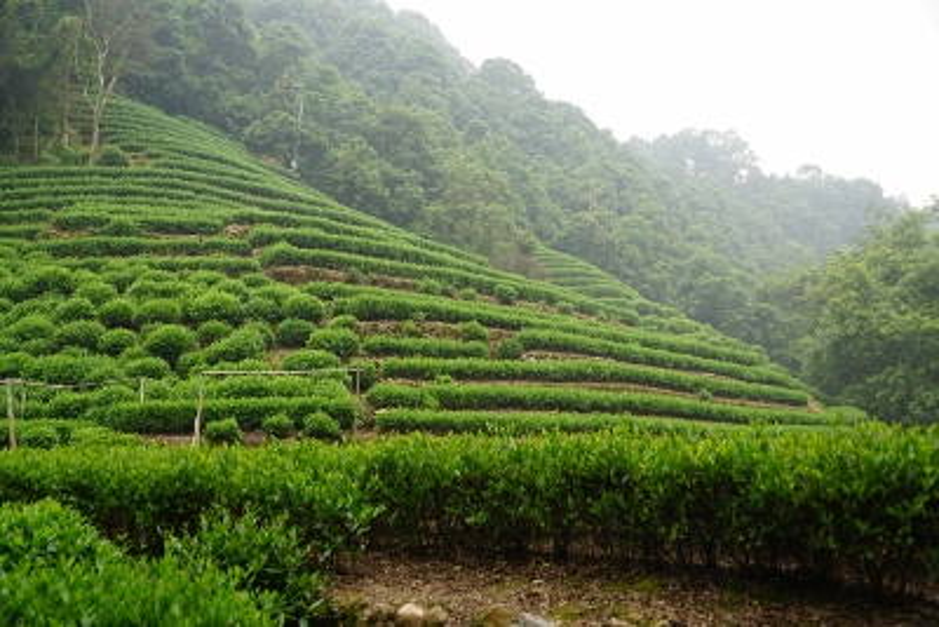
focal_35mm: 36
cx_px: 470
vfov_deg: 36.9
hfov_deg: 53.1
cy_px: 314
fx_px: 939
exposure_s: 1/80
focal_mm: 24
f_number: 5.6
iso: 100
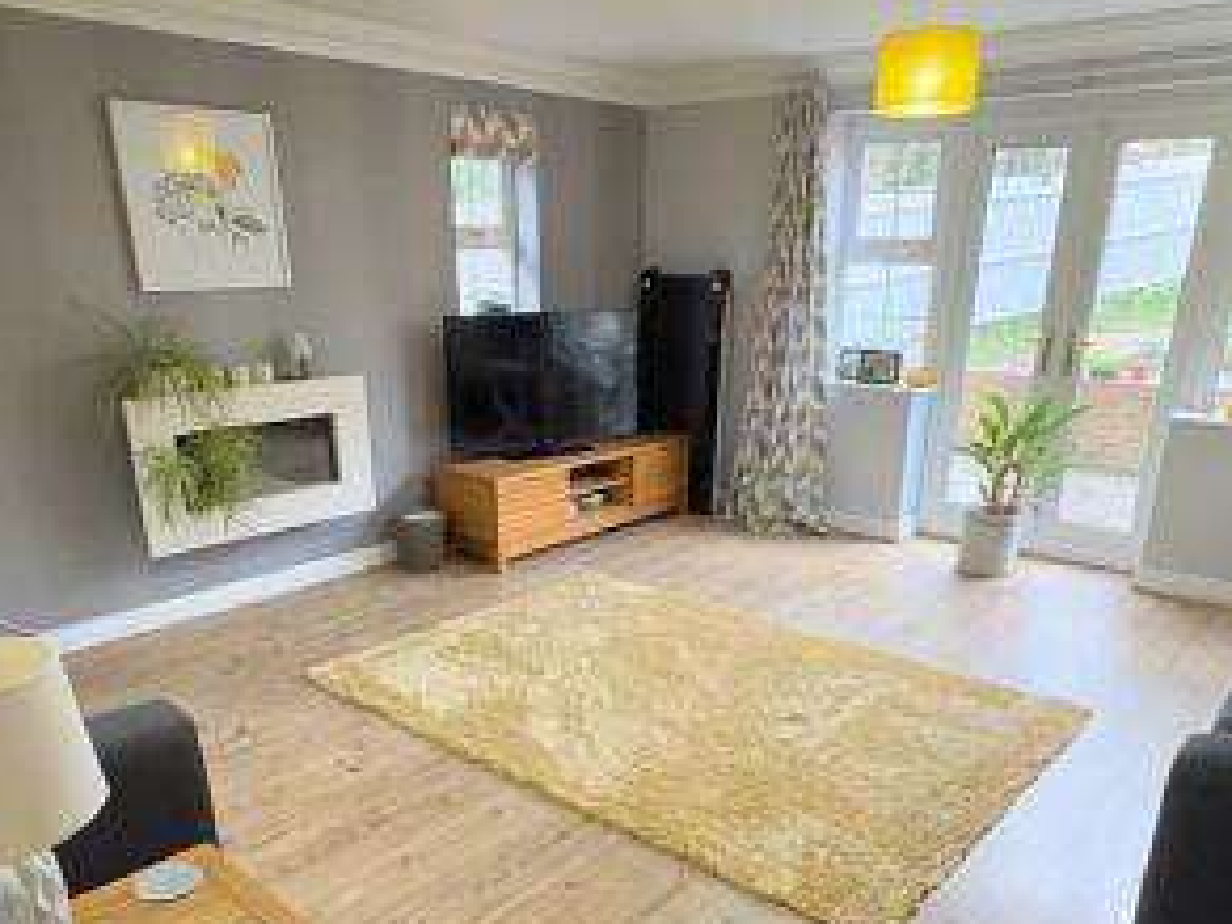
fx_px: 997
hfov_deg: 63.4
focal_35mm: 28
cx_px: 614
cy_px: 652
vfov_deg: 48.5
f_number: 2.2
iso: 320
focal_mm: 2.22
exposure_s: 1/100
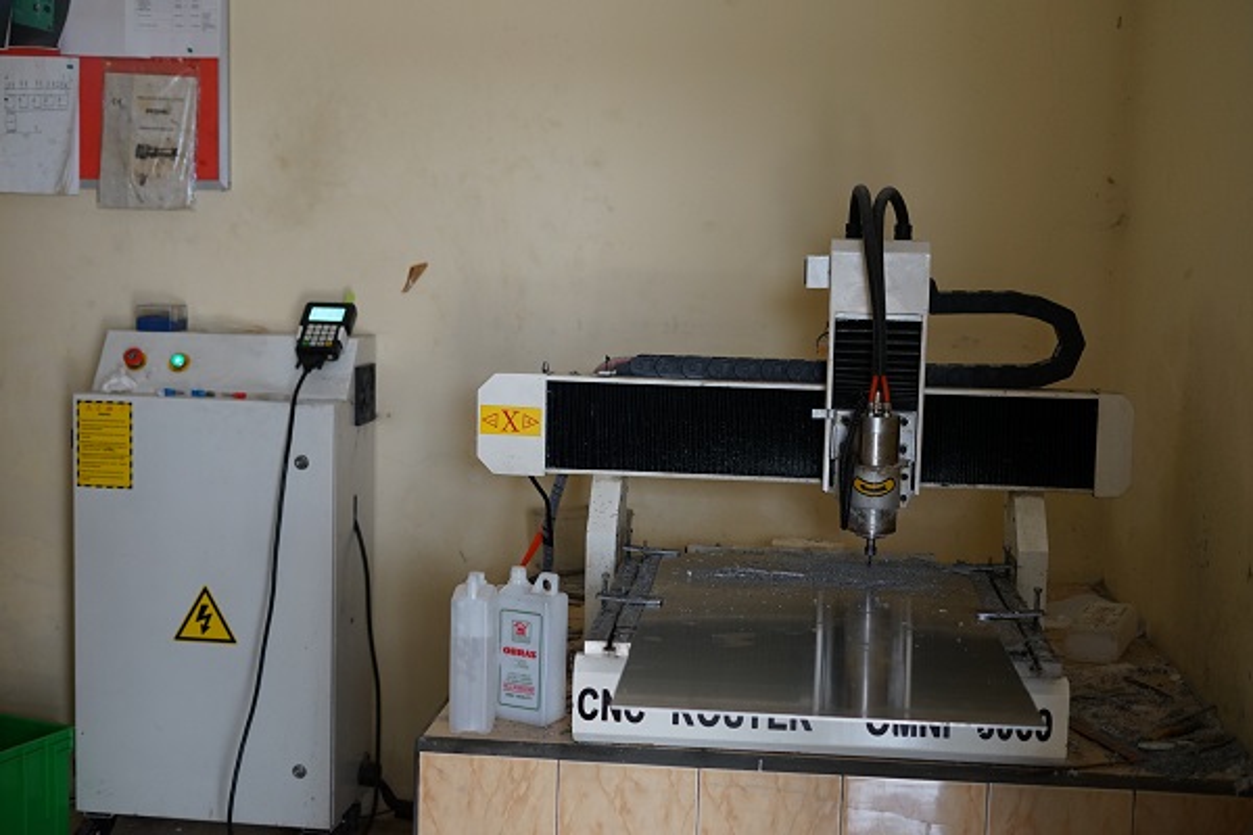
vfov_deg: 27.0
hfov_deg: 39.6
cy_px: 418
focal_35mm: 50
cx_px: 626
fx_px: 1740
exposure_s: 1/160
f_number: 2.8
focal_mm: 50
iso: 1600
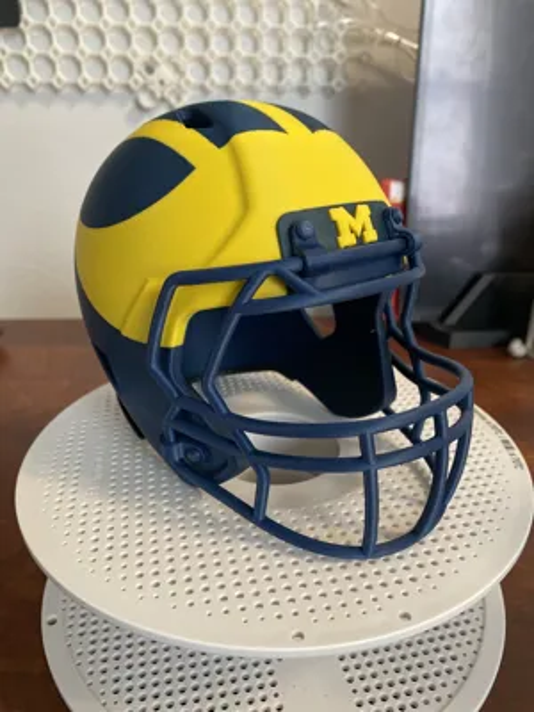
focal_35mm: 26
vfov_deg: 67.3
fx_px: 535
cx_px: 267
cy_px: 356
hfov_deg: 53.1
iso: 250
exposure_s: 1/60
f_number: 1.8
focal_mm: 4.25
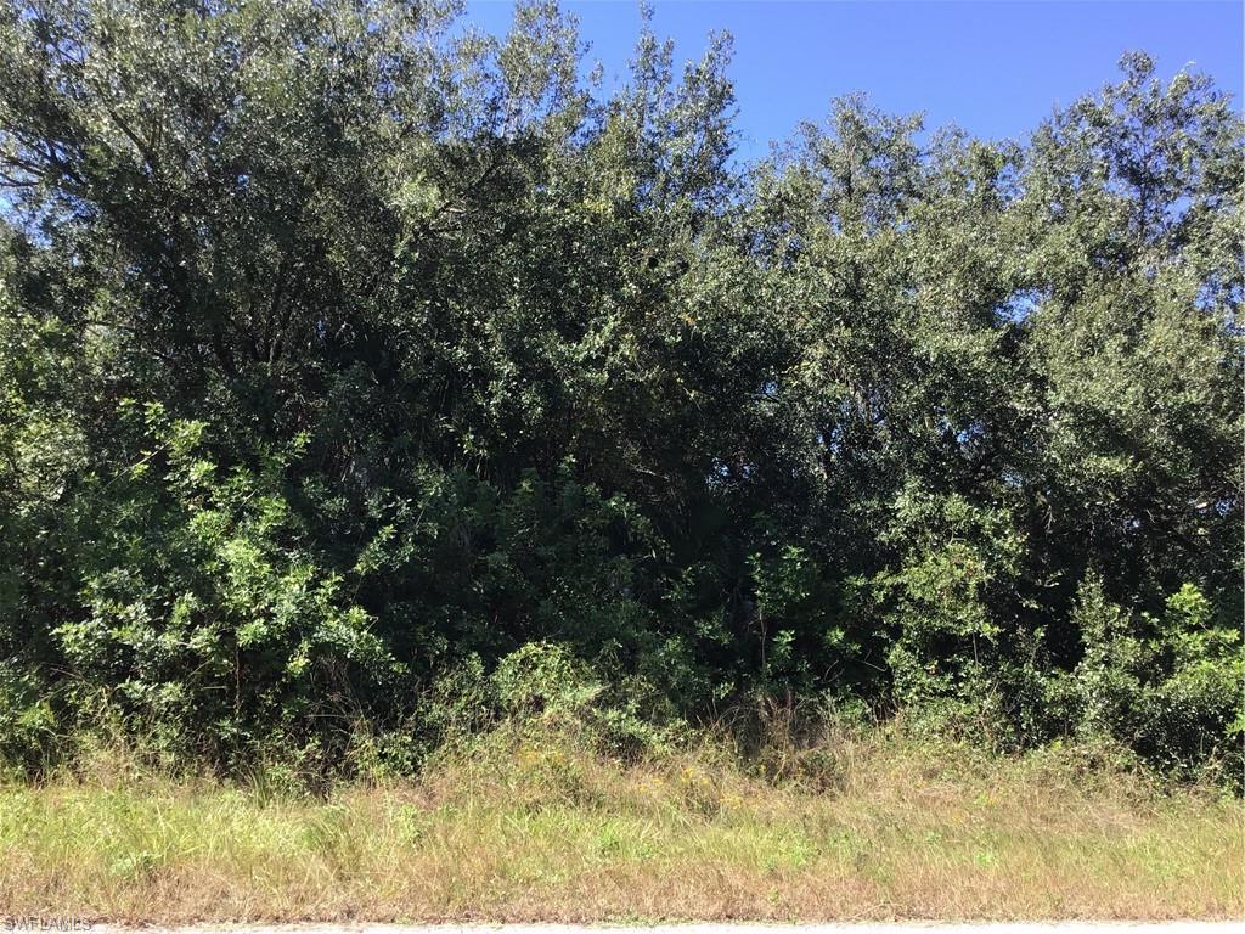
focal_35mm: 31
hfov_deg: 58.4
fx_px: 1115
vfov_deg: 45.4
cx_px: 622
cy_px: 467
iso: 25
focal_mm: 3.3
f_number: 2.4
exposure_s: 1/360
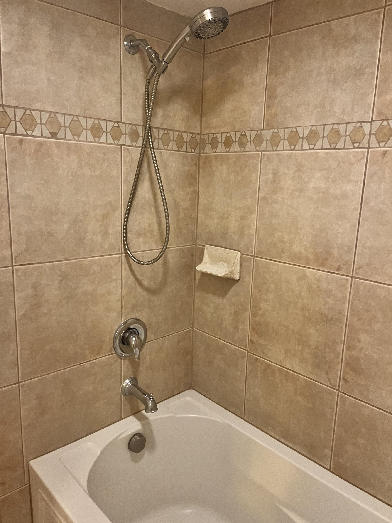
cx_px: 196
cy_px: 262
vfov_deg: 67.3
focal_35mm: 26
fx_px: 393
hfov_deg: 53.1
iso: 500
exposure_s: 1/30
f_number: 1.6
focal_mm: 5.1
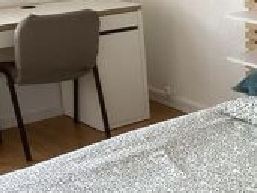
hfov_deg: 21.6
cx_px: 263
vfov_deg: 17.0
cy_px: 101
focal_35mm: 87
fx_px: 645
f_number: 2.4
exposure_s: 1/60
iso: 80
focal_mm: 3.3
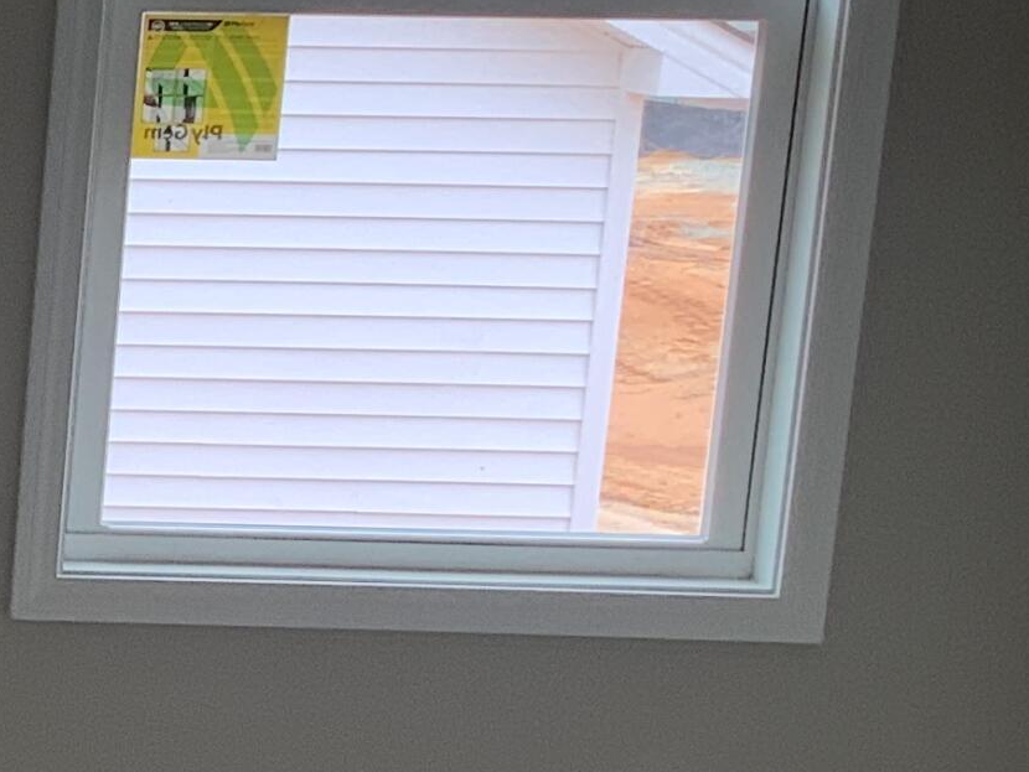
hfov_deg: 15.3
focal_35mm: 112
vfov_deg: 13.1
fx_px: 3330
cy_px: 709
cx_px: -784
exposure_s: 1/100
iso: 40
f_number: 2.4
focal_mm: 3.3
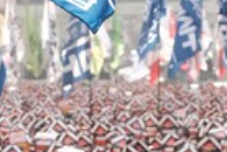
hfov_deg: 3.5
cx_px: 36
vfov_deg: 2.3
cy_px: 322
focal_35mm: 587
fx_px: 3701
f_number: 6.4
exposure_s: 1/250
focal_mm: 90
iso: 640
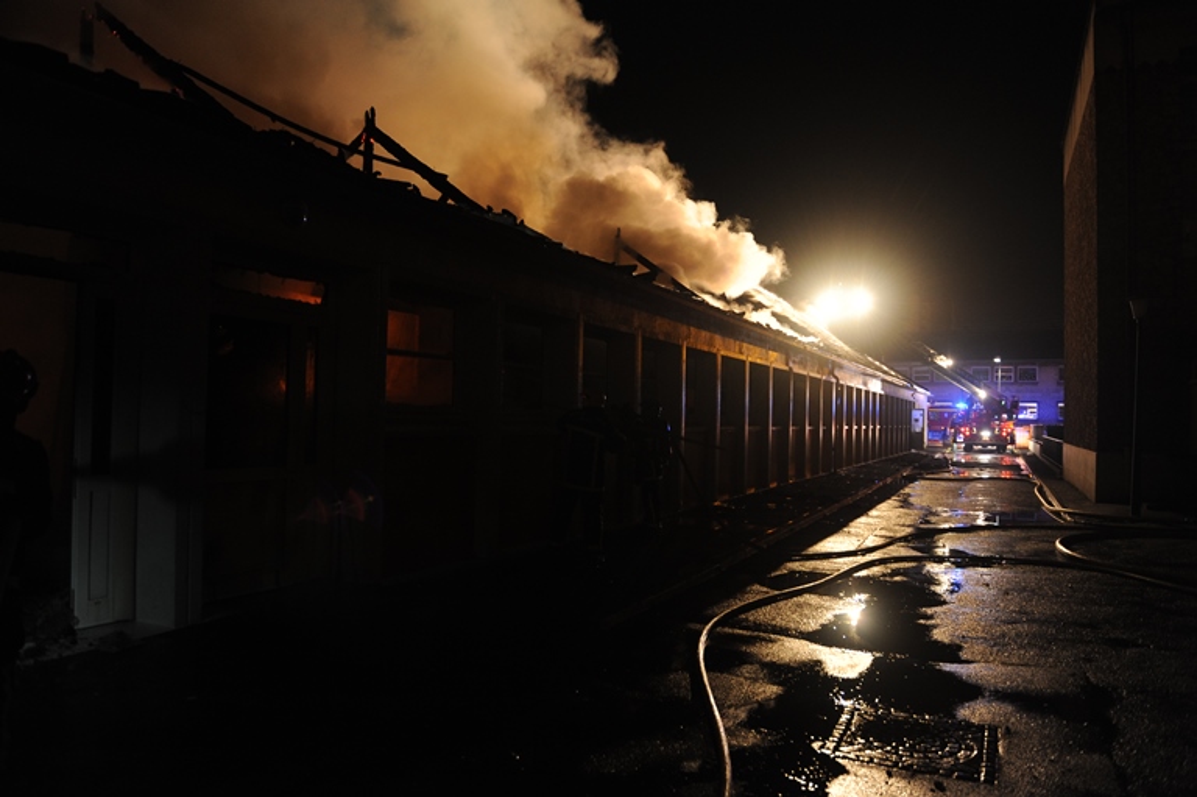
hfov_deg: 73.8
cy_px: 398
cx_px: 598
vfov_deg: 53.1
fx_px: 797
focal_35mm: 24
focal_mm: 24
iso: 1250
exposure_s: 1/20
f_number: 2.8
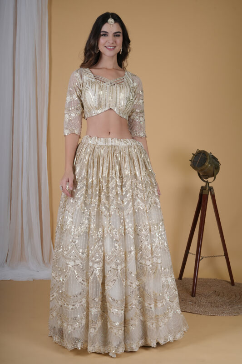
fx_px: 504
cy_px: 182
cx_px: 121
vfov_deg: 39.6
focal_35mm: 50
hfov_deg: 27.0
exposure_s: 1/160
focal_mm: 50
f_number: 11
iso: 250
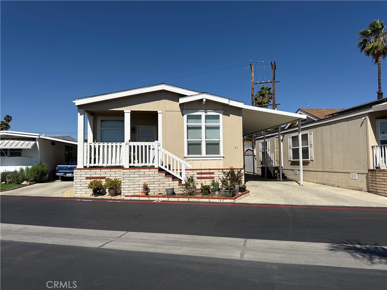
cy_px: 145
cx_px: 194
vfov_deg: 56.8
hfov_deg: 71.6
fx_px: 268
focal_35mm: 24
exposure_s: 1/10309
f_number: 1.78
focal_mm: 6.76
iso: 80
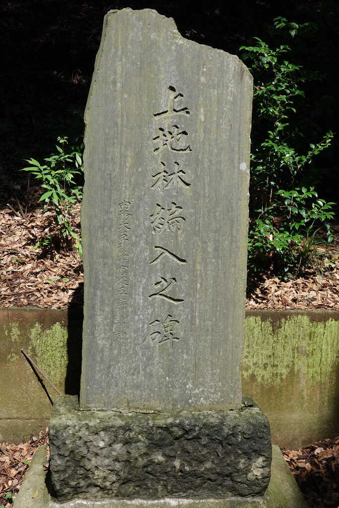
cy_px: 254
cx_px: 170
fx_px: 621
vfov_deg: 44.5
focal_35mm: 44
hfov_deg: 30.5
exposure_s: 1/250
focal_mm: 16.21
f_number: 5.6
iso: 125
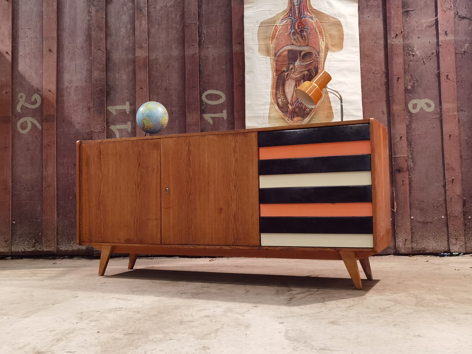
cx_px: 236
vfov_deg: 38.7
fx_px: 505
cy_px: 177
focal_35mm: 37
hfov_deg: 50.1
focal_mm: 6.71
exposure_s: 1/33.3
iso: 320
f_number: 1.9
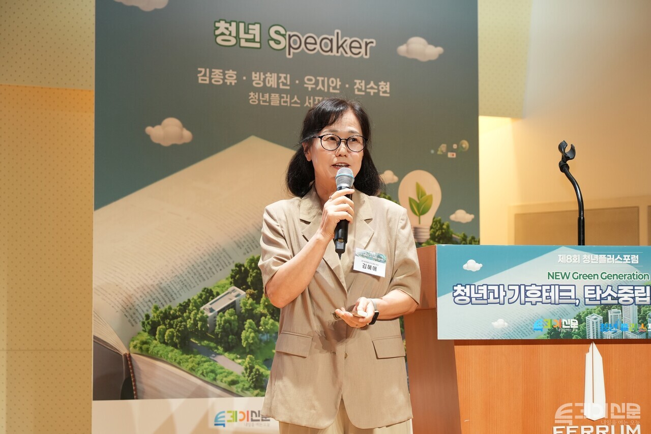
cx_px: 326
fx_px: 1898
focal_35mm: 105
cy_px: 217
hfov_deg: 19.5
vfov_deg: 13.0
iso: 1600
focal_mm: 105
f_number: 5.6
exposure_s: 1/125
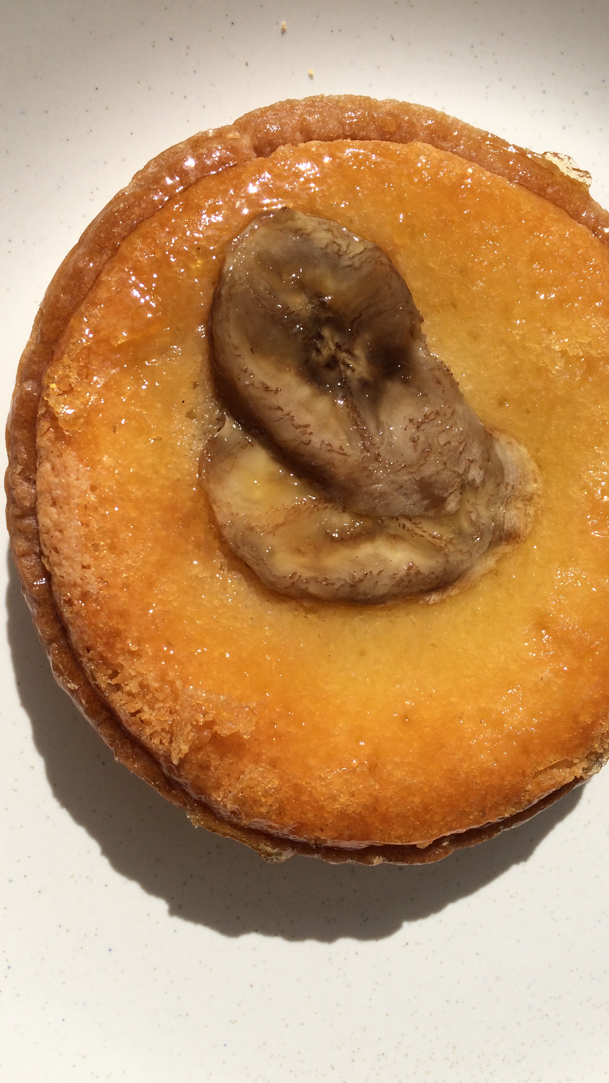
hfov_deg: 36.6
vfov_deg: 61.0
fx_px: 919
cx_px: 333
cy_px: 541
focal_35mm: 32
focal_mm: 4.15
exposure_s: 1/4566
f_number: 2.2
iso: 32
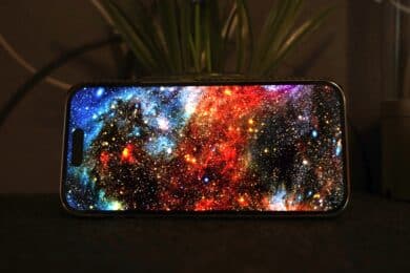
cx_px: 205
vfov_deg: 31.2
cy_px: 136
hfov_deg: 45.4
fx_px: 490
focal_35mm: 43
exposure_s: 1/50
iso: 640
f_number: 5.6
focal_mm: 43
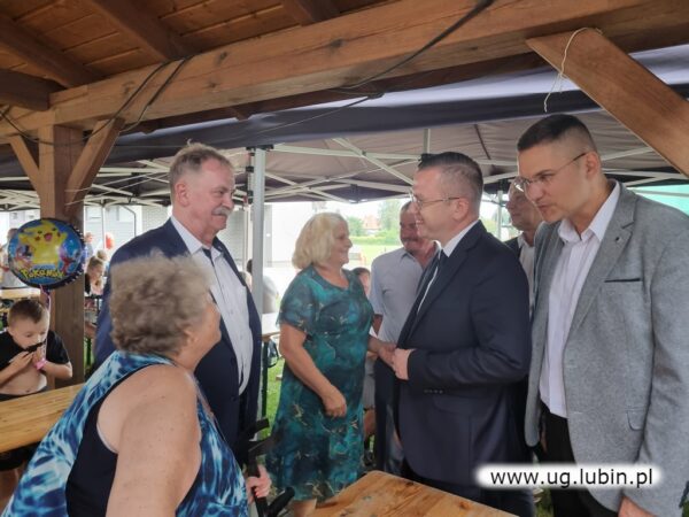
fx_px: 518
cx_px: 344
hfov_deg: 67.3
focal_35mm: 26
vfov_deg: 53.1
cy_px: 258
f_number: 1.8
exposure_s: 1/50
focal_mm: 5.4
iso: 400
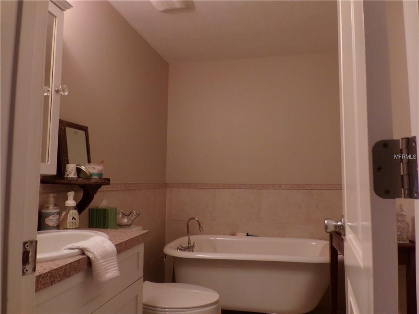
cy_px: 157
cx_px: 210
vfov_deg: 53.1
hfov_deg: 67.3
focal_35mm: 26
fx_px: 315
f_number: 3.2
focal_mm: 4.7
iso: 200
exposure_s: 1/34
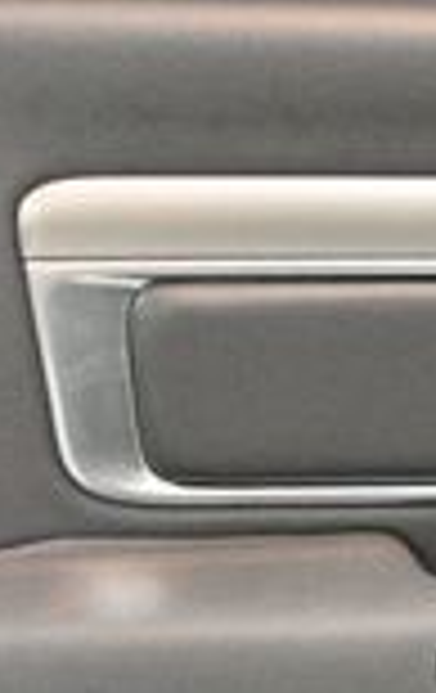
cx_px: 769
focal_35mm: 114
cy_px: 810
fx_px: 2155
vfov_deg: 17.5
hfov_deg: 10.9
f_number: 3.5
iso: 3200
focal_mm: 18
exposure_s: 1/125
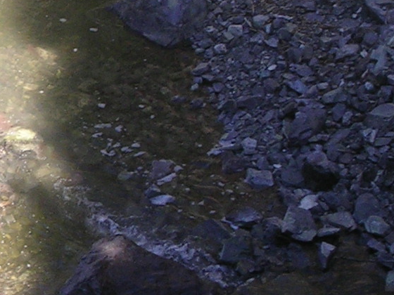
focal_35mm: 278
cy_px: 160
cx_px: -168
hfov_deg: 7.0
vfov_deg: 5.3
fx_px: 3164
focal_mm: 11.5
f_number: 3.9
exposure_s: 1/154
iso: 50
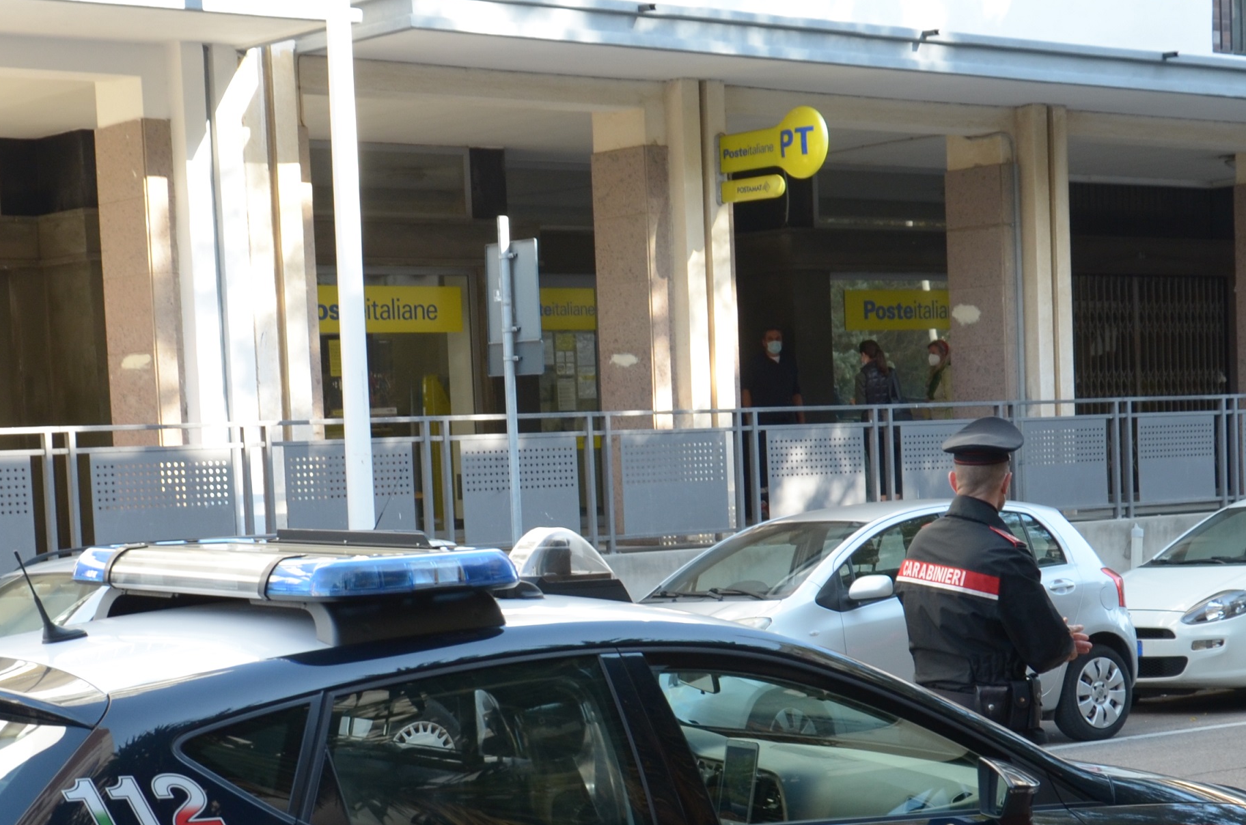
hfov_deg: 25.1
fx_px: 2800
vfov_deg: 16.6
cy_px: 732
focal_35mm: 81
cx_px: 639
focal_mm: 25
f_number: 5.6
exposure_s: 1/100
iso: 250
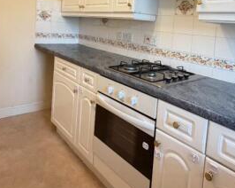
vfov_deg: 46.0
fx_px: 208
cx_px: 145
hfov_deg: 58.2
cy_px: 39
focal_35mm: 30
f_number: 2.2
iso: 400
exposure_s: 1/60
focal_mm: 2.22
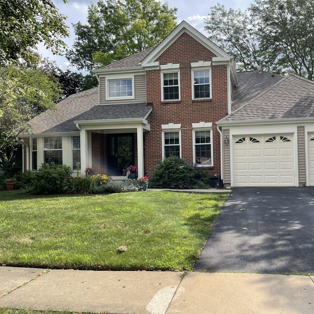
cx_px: 199
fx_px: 318
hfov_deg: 51.9
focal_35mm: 31
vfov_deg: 52.5
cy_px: 158
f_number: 1.6
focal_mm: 4.2
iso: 32
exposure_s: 1/1825
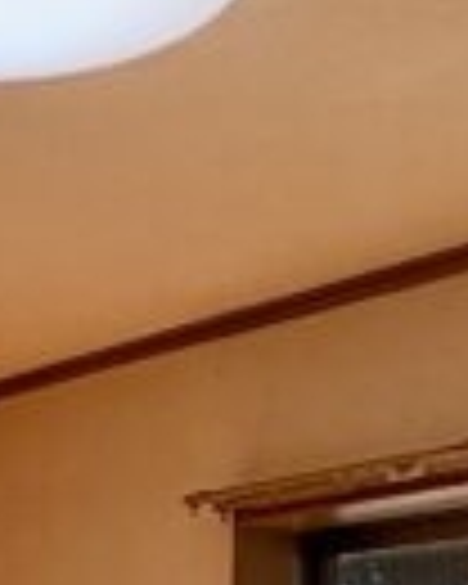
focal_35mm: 108
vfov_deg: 15.3
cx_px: 256
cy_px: 1066
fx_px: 1870
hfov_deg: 14.3
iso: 64
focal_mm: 2.22
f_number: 2.2
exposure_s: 1/512
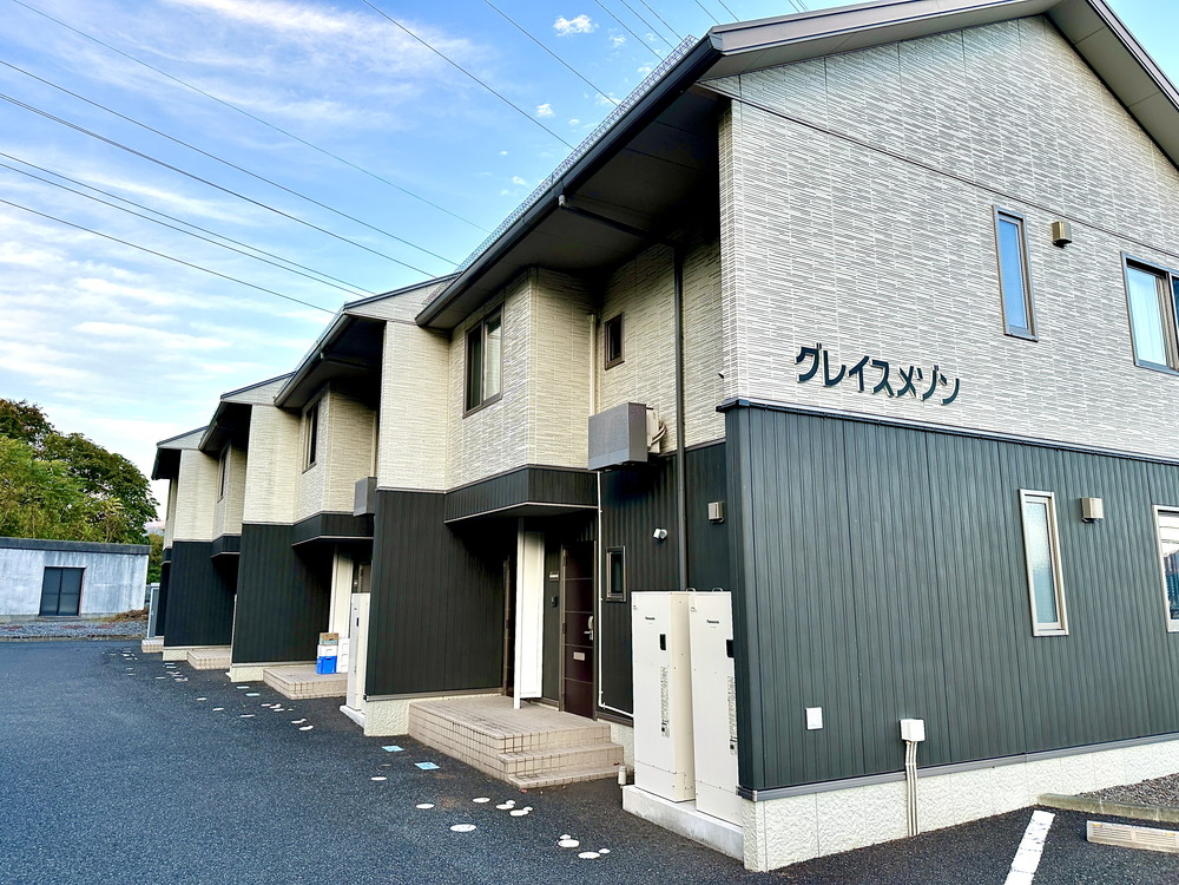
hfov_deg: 71.6
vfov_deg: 56.8
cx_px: 590
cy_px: 442
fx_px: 817
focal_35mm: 24
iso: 80
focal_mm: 6.86
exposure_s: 1/351
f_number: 1.78
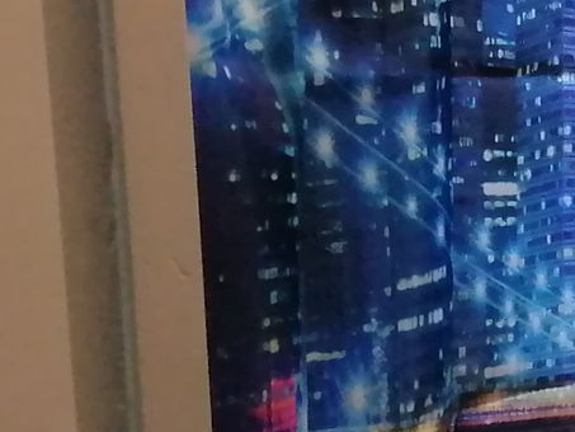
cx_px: 772
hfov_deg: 26.6
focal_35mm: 60
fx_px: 997
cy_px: 192
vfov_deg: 24.4
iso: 250
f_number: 2.4
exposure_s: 1/30
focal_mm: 2.7
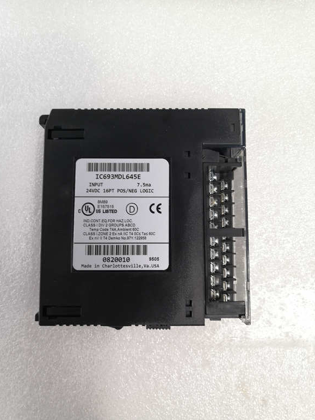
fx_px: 339
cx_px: 160
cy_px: 208
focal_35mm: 28
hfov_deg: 49.8
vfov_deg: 63.4
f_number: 1.8
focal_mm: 3.95
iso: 160
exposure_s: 1/33.3
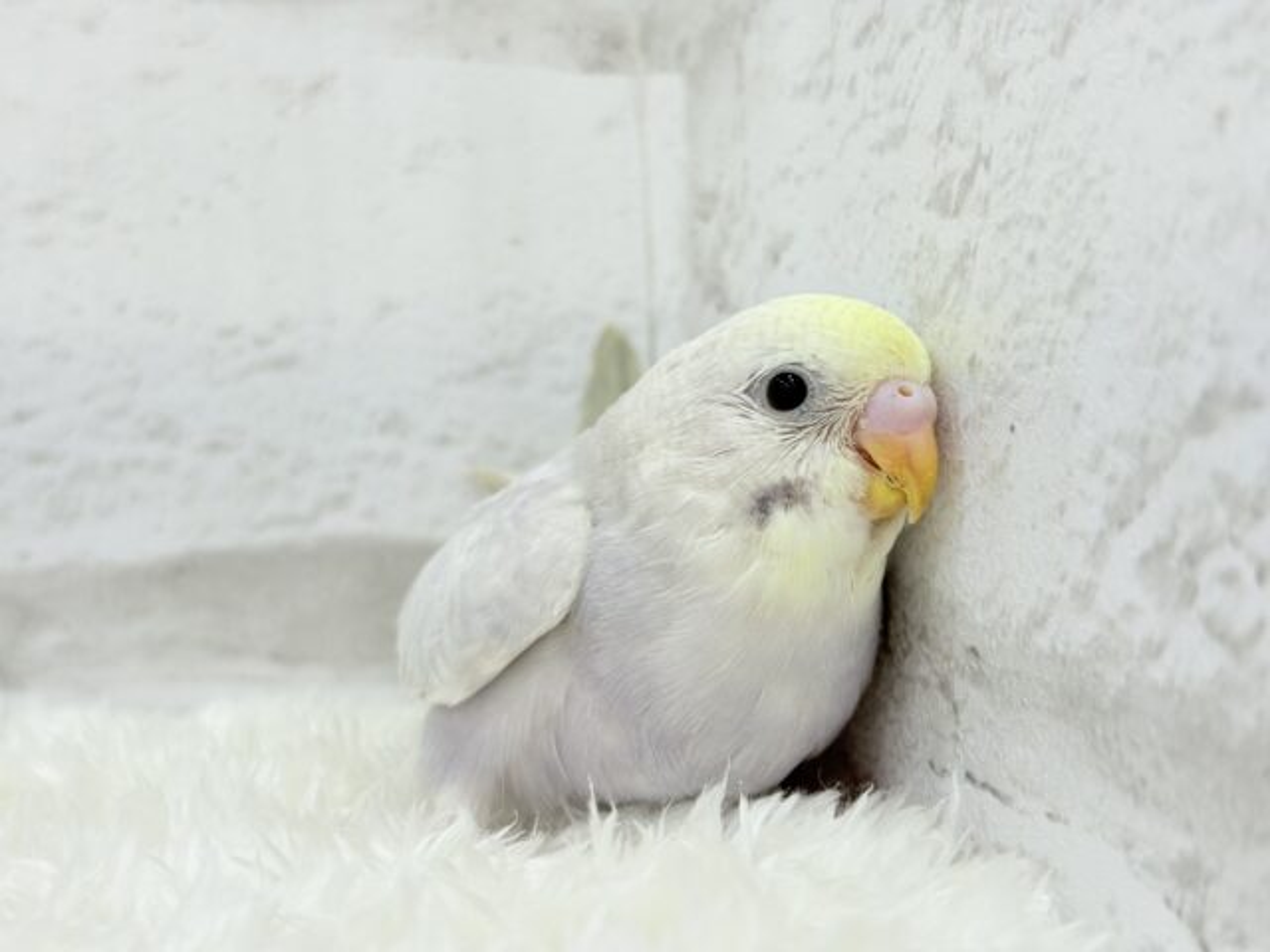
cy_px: 476
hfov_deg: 36.8
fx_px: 1908
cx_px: 635
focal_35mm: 52
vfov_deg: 28.0
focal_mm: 5.96
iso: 64
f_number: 1.6
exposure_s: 1/100
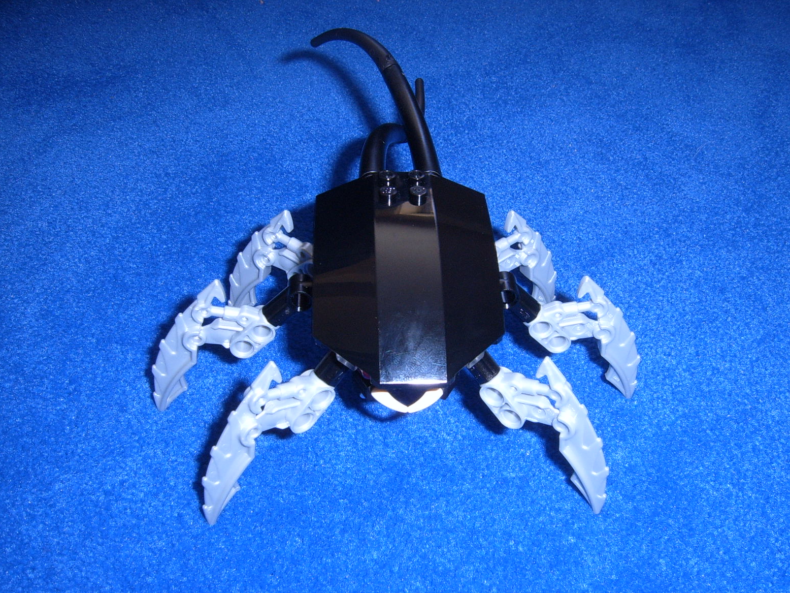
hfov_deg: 51.4
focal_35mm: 36
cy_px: 302
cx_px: 400
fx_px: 822
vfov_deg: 39.7
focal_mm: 5.8
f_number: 5.8
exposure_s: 1/30
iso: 69
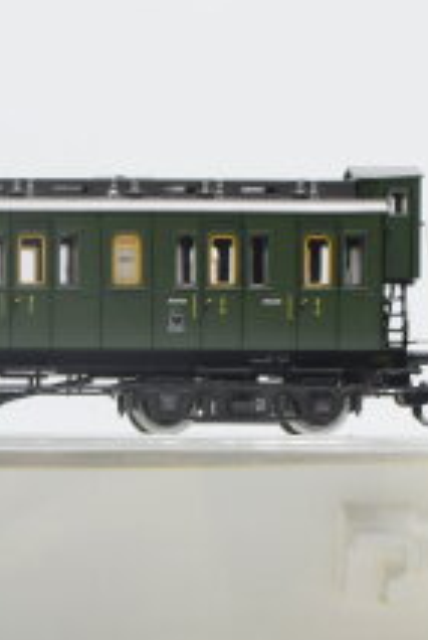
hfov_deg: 9.1
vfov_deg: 13.7
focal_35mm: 148
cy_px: 545
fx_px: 2638
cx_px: -118
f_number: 8
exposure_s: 1/125
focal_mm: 35
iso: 400
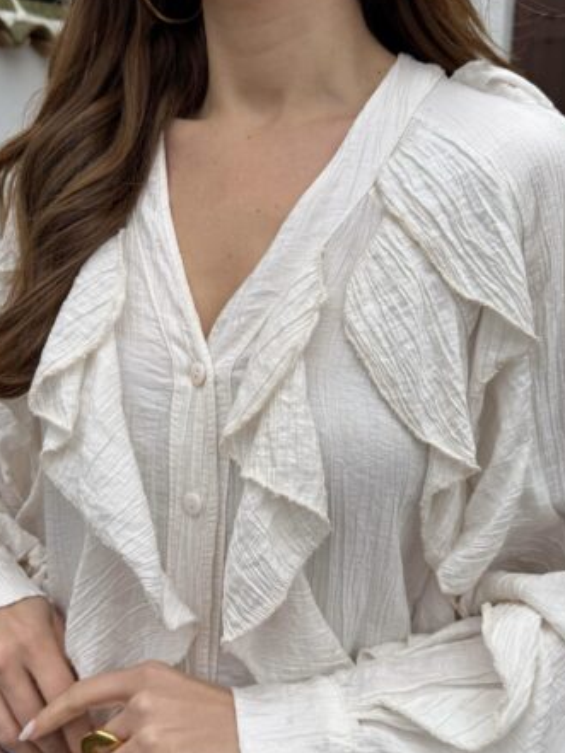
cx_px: 329
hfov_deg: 48.1
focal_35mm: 29
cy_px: 431
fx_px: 631
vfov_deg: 61.4
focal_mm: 6.76
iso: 80
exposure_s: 1/1901
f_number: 1.78
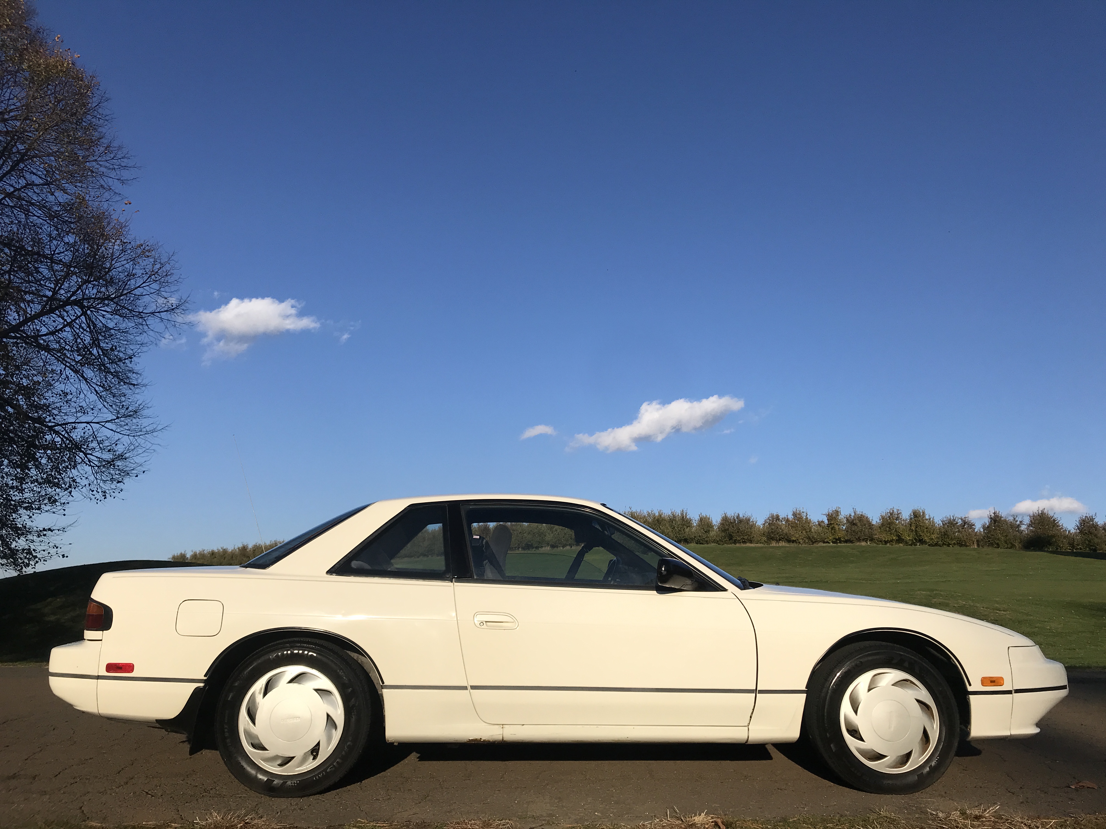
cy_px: 414
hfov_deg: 63.4
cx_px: 553
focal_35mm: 28
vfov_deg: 49.7
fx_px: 895
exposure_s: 1/4566
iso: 20
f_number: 1.8
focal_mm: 3.99
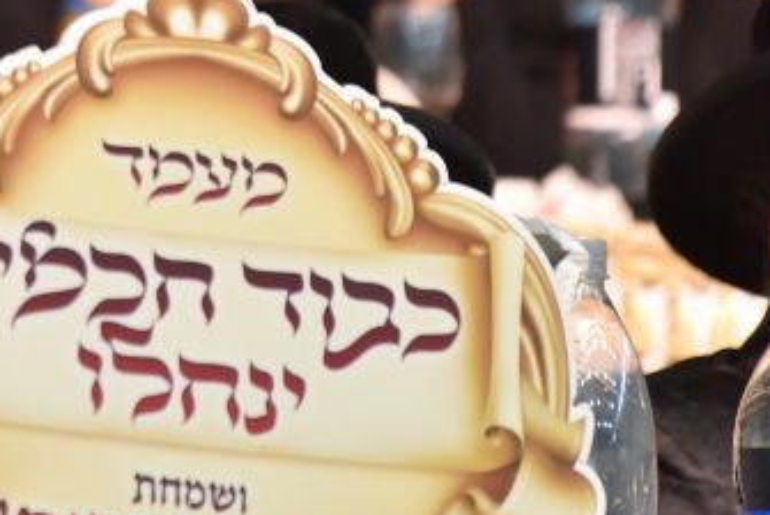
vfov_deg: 2.3
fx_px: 13080
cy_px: -217
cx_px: -276
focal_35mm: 611
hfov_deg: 3.4
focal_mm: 200
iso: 1600
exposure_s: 1/250
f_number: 2.8
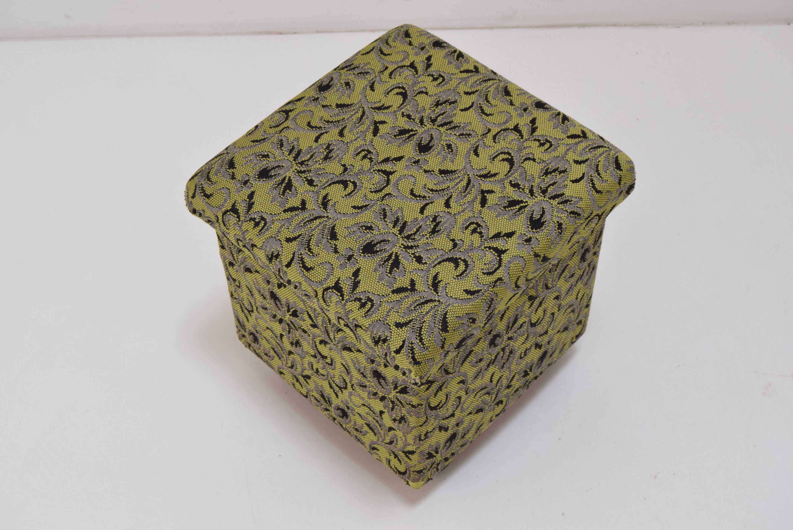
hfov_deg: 35.0
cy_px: 265
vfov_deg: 23.8
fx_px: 1257
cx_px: 396
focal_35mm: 57
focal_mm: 38
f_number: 8
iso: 1600
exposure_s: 1/250
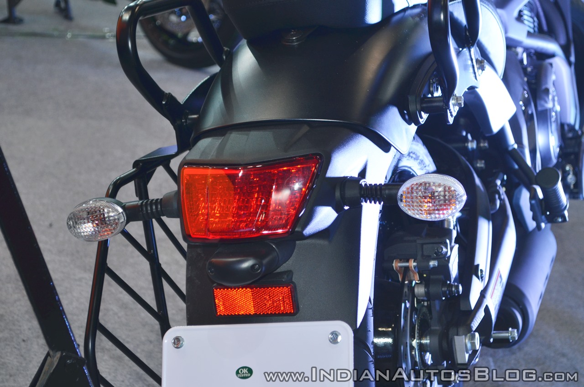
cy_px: 194
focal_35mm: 72
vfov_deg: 18.8
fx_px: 1166
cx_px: 292
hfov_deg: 28.1
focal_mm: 48
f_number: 5.3
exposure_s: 1/100
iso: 400
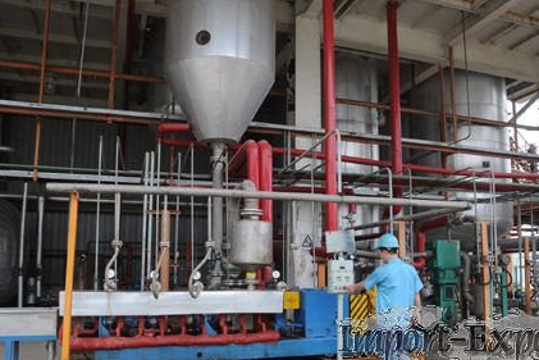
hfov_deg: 58.5
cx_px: 303
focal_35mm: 32
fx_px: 479
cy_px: 210
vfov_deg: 41.0
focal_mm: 18
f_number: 7.1
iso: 500
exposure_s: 1/200
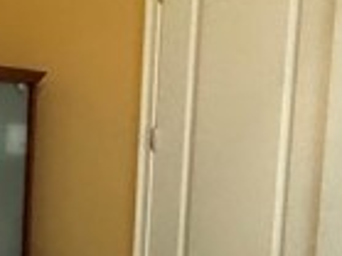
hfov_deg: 17.7
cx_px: -118
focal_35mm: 103
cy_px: 300
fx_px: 1017
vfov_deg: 14.0
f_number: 2.2
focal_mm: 2.22
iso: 800
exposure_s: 1/60
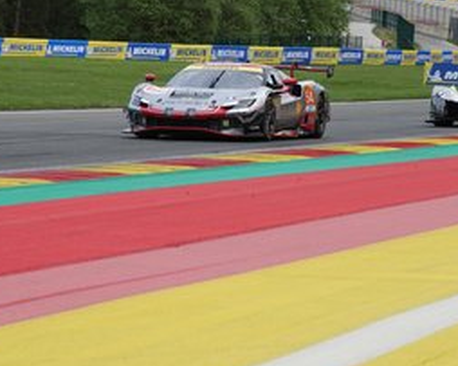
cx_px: 234
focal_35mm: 231
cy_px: 108
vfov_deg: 6.7
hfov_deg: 8.4
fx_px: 3130
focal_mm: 51.14
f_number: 4
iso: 250
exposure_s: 1/800
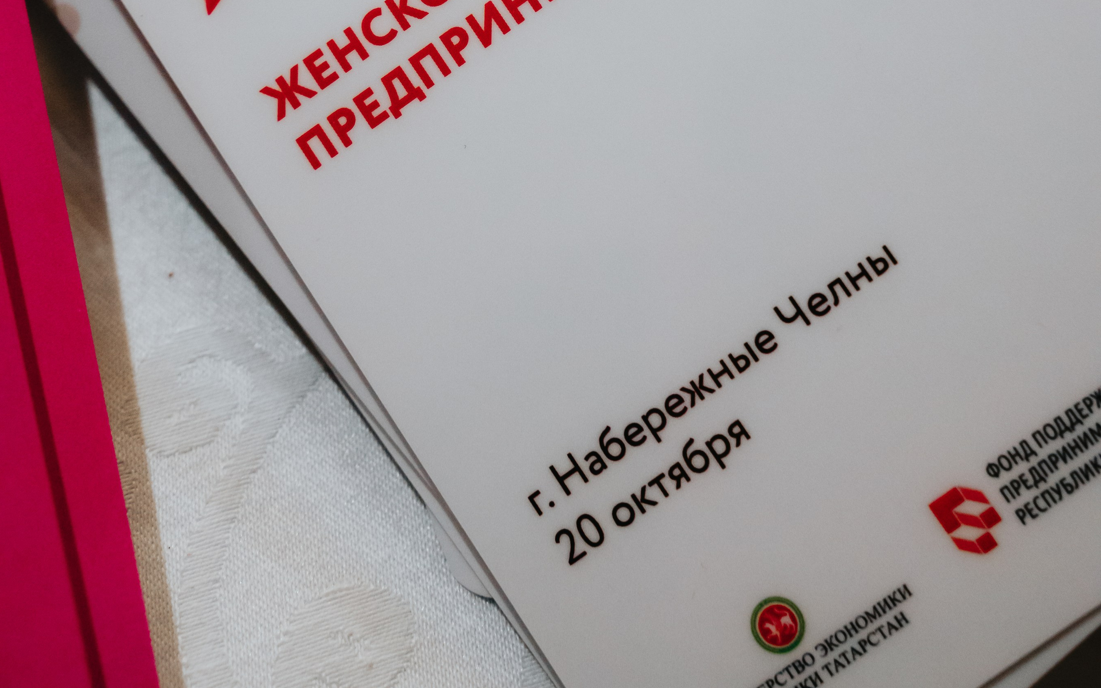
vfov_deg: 15.3
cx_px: 548
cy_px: -141
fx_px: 2460
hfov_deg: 25.2
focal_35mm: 82
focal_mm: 53
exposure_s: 1/200
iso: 8000
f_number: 5.6
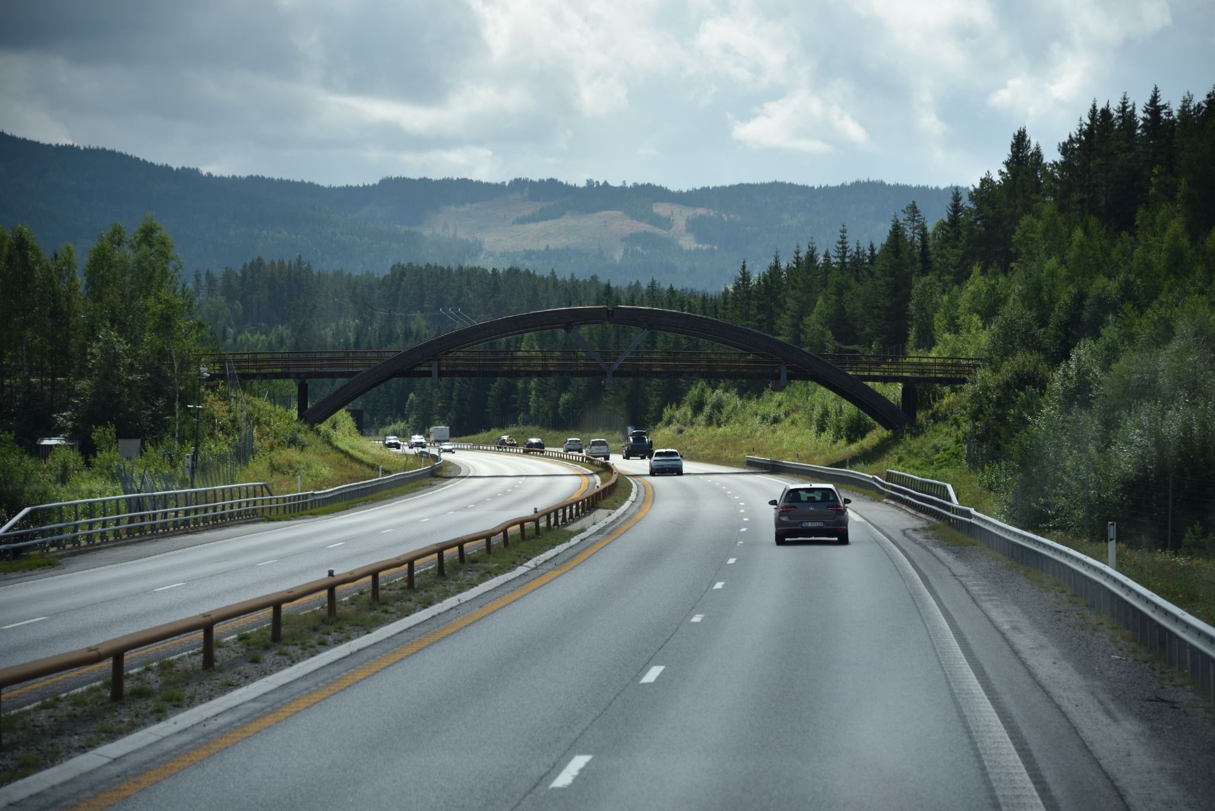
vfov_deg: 13.1
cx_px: 608
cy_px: 406
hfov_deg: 19.4
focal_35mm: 105
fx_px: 3545
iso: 360
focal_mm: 105
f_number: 4
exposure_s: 1/4000
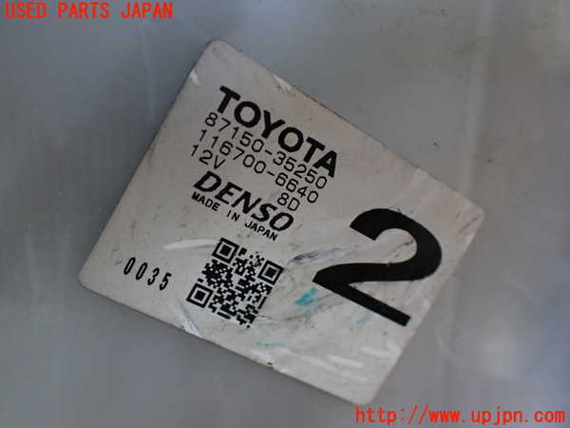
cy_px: 214
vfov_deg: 46.8
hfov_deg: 60.0
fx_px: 494
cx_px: 285
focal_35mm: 30
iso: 320
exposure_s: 1/125
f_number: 2.3
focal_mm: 5.4
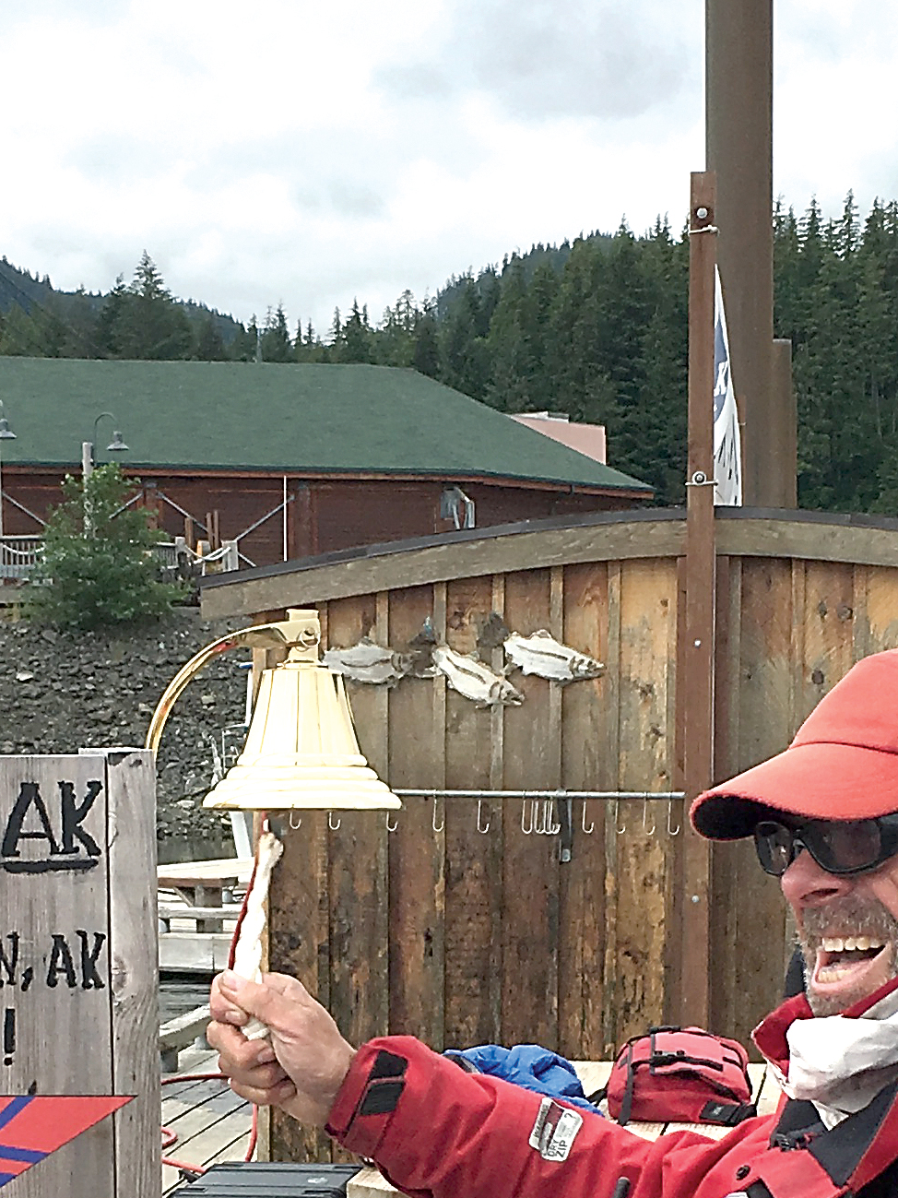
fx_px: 3114
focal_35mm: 90
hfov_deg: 16.4
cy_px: 1035
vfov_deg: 21.4
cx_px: 328
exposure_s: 1/1241
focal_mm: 4.15
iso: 25
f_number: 2.2
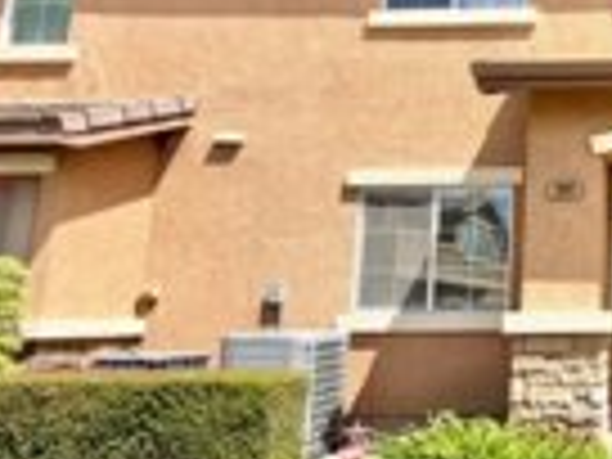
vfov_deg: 38.6
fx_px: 654
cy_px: 202
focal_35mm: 37
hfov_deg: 39.4
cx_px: 698
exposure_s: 1/770
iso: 32
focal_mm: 2.22
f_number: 2.2
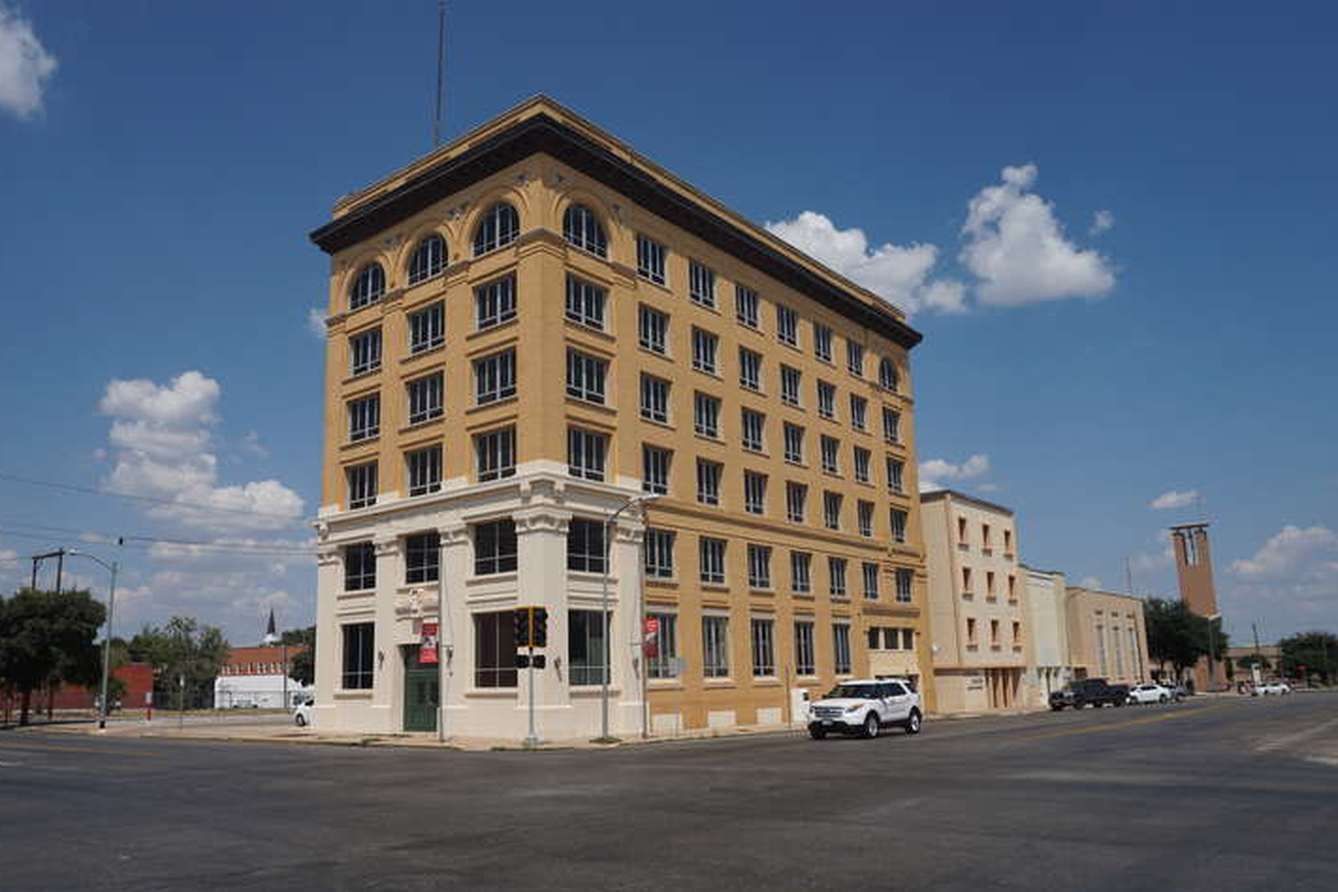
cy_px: 471
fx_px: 1003
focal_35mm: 27
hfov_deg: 67.3
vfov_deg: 47.9
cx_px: 619
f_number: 9
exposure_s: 1/400
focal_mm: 16
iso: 100
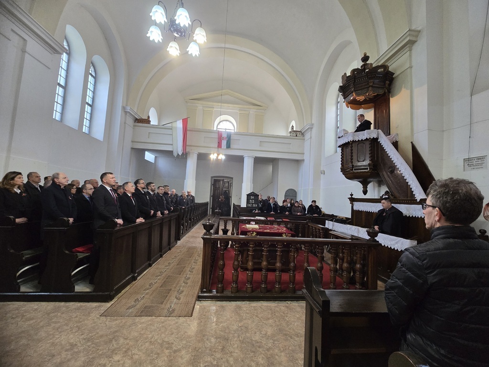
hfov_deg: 106.2
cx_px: 244
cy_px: 184
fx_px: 184
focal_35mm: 13
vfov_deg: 89.9
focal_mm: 2.2
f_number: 2.2
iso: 320
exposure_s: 1/50
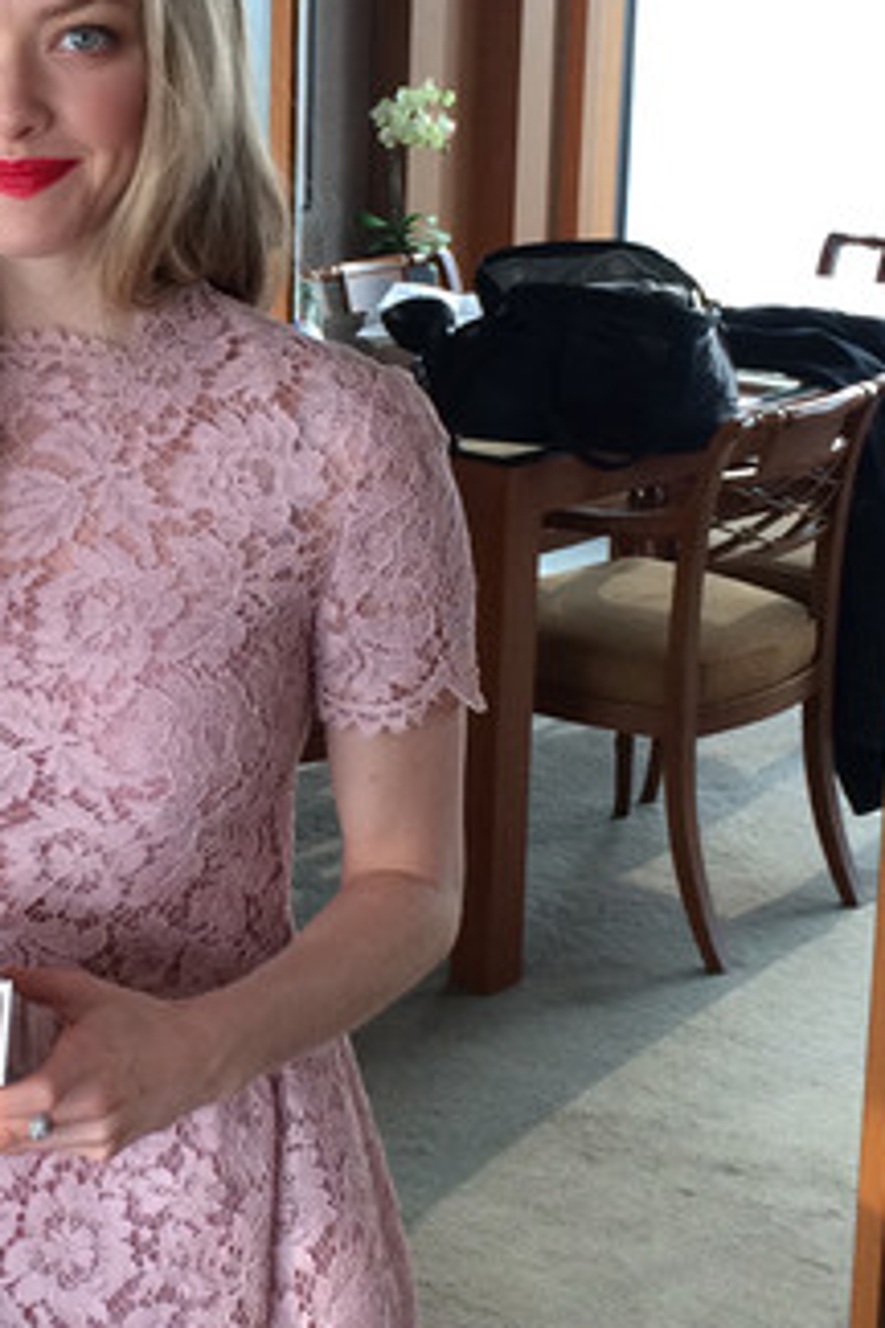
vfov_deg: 26.3
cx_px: -41
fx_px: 2839
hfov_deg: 17.2
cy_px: 598
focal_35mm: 77
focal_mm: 4.12
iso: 64
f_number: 2.2
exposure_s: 1/120
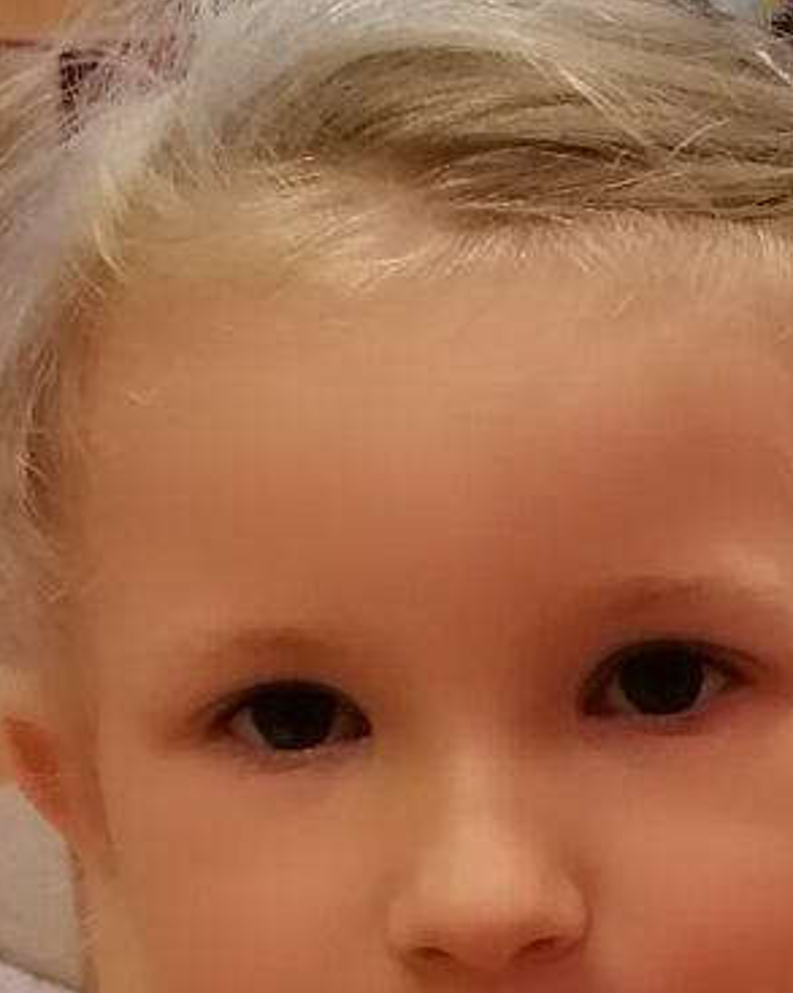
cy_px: 755
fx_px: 3378
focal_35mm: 115
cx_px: 428
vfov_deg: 16.6
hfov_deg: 13.4
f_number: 1.8
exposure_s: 1/100
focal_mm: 4.75
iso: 320
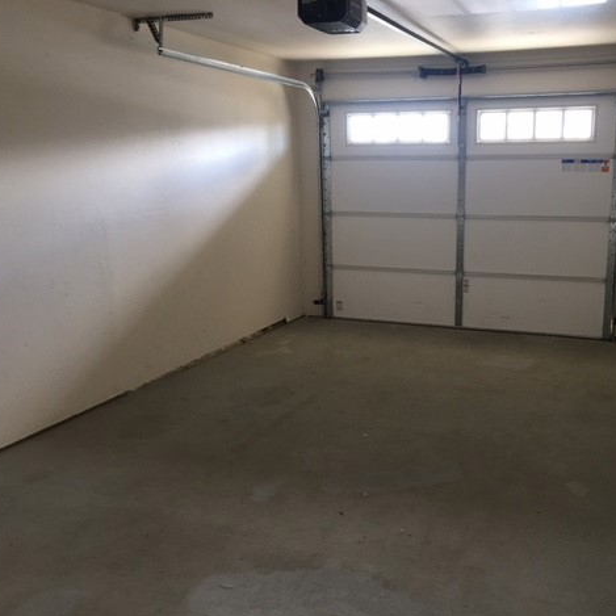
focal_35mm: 35
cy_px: 305
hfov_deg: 46.9
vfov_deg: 47.2
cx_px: 380
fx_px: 705
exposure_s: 1/15
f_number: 2.2
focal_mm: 4.15
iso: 50
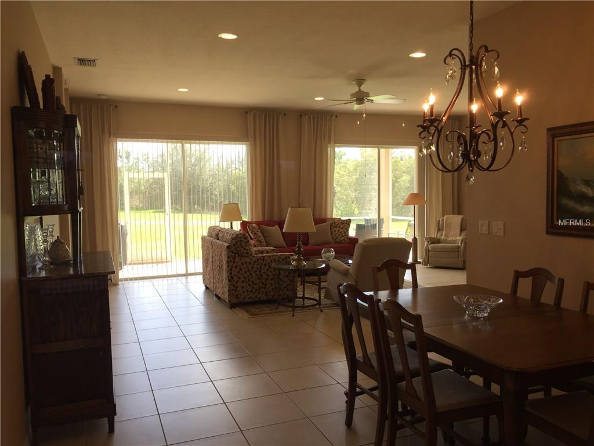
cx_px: 297
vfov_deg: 48.2
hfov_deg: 61.7
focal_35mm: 29
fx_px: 498
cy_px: 223
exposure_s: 1/125
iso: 32
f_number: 2.2
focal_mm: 4.15
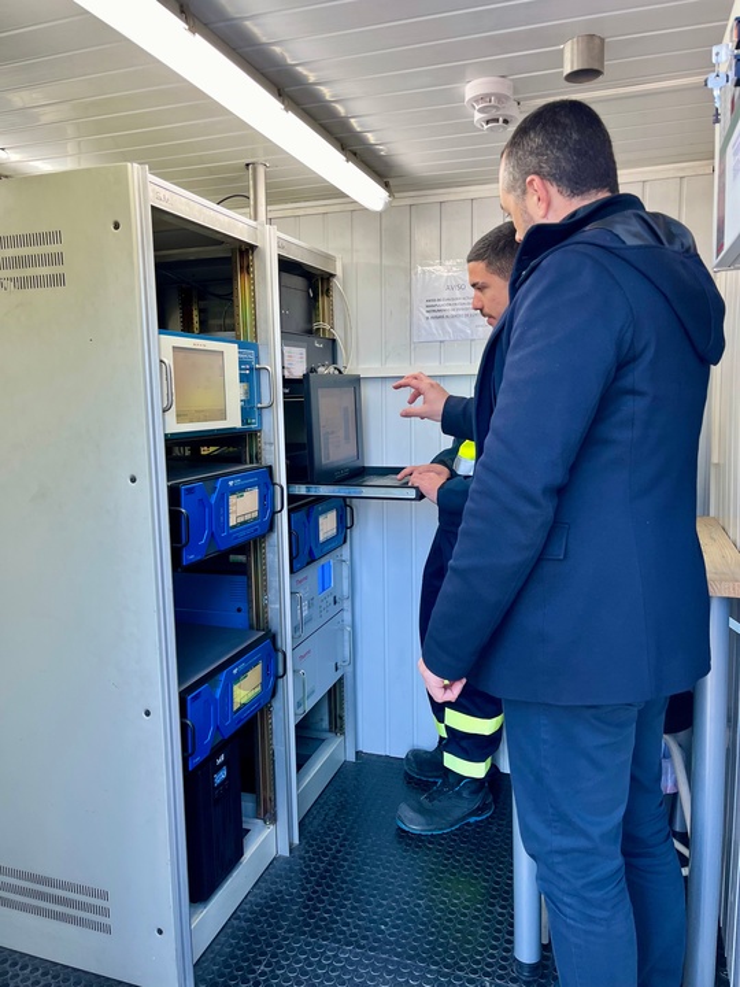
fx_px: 741
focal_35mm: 26
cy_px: 494
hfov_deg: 53.1
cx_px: 370
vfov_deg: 67.3
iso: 80
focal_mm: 5.1
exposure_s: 1/100
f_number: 1.6
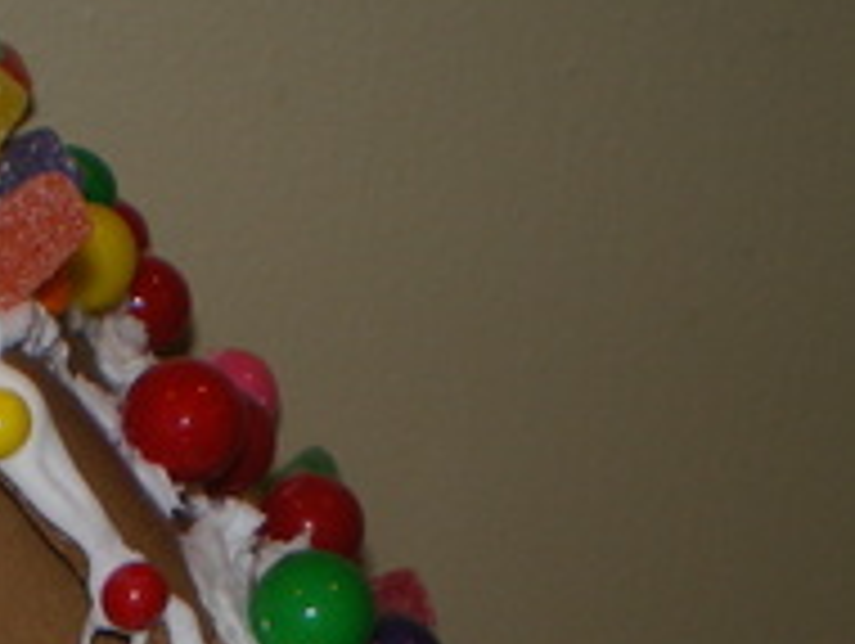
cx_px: -310
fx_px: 3166
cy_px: 878
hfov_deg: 14.6
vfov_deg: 11.3
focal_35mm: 128
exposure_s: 1/30
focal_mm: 6.3
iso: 64
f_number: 4.6
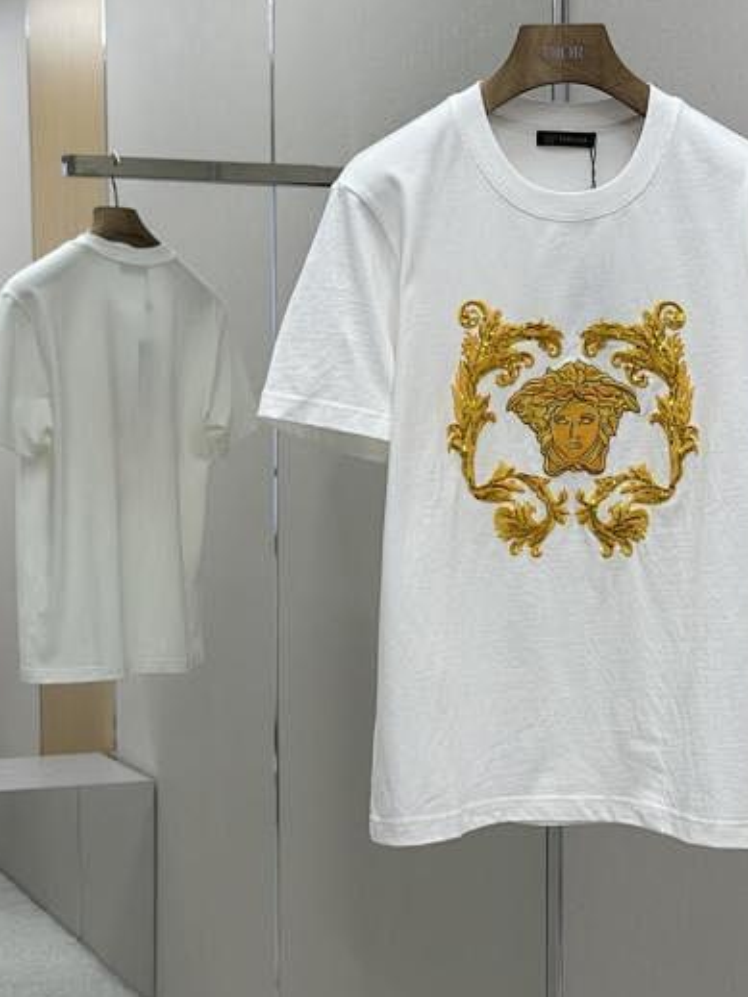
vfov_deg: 26.3
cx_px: 546
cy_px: 576
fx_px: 2133
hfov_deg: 19.8
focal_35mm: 74
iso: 80
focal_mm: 6.86
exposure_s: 1/415
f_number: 1.78
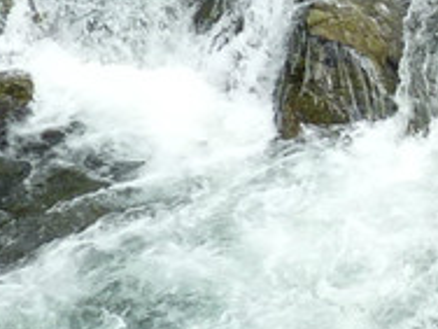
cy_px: 26
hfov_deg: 10.3
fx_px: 2328
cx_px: 711
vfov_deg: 8.0
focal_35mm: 184
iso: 80
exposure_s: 1/125
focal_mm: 4.8
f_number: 4
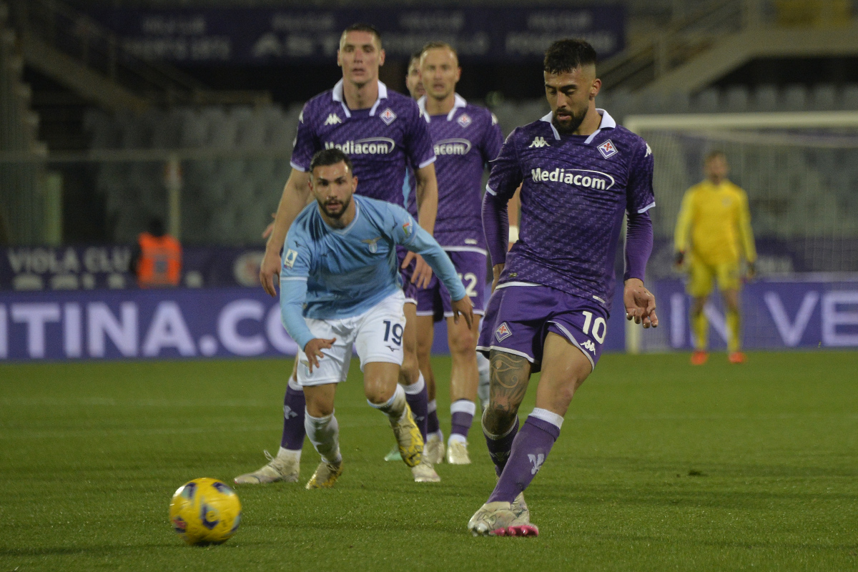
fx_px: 7626
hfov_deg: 6.4
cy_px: 286
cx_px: 429
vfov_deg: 4.3
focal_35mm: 320
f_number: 5.6
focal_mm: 320
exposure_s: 1/1000
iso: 2500
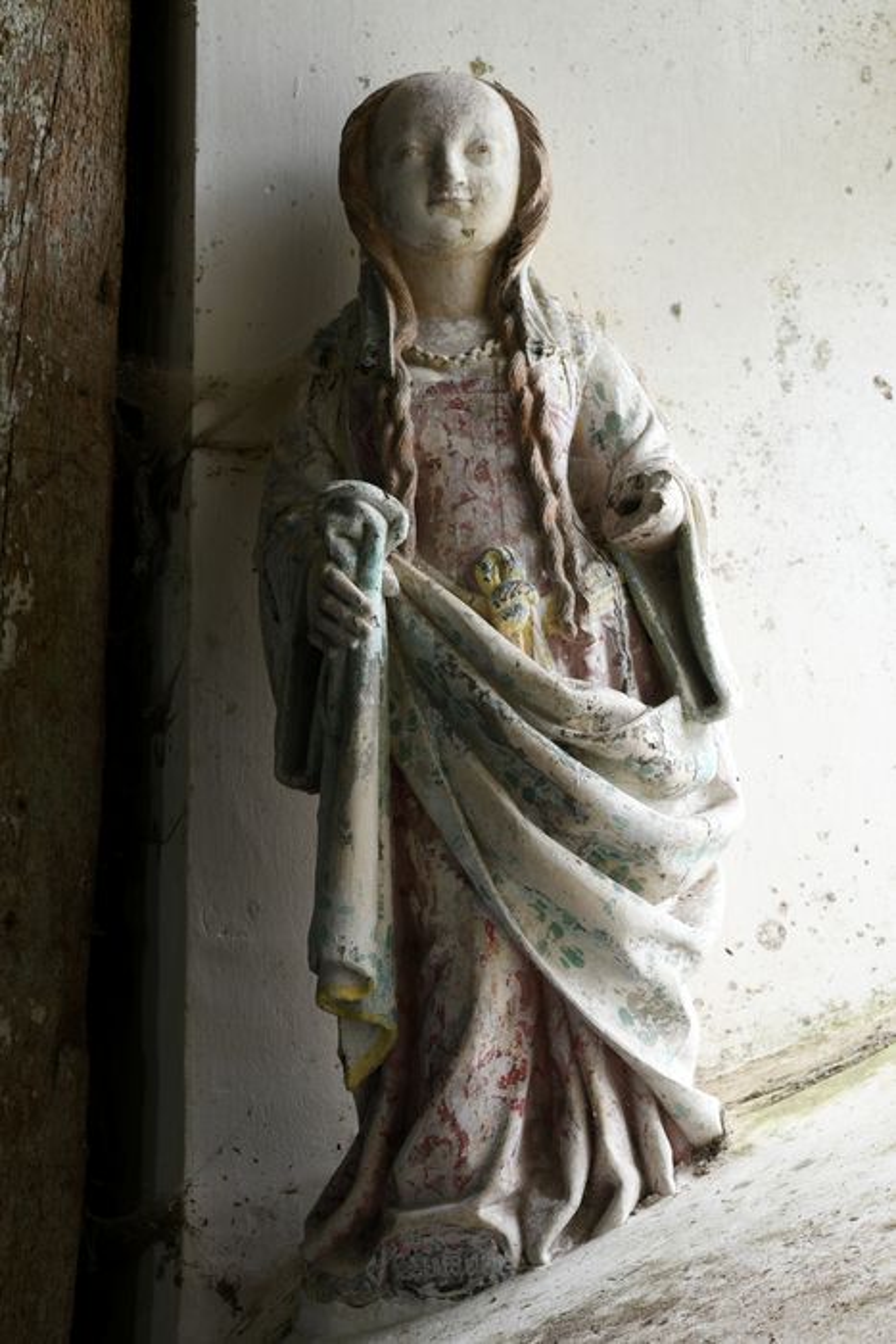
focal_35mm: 85
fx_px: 3172
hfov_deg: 16.1
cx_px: 448
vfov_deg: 23.9
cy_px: 672
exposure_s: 4
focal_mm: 85
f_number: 10
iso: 64
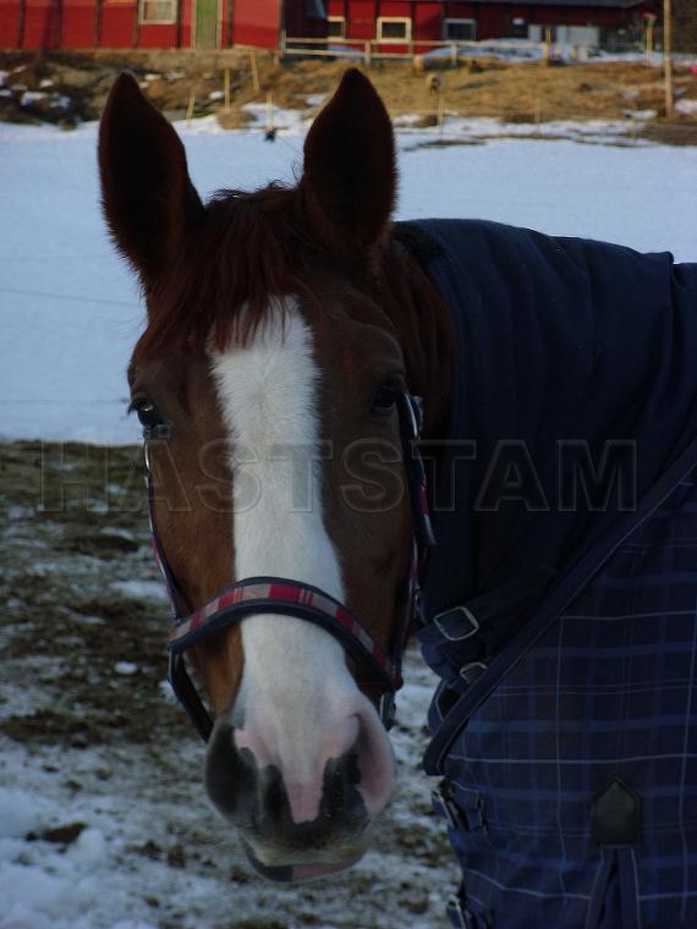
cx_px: 348
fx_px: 3946
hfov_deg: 10.1
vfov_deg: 13.4
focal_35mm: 147
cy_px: 464
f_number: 5.1
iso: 80
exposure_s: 1/90
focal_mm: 26.6
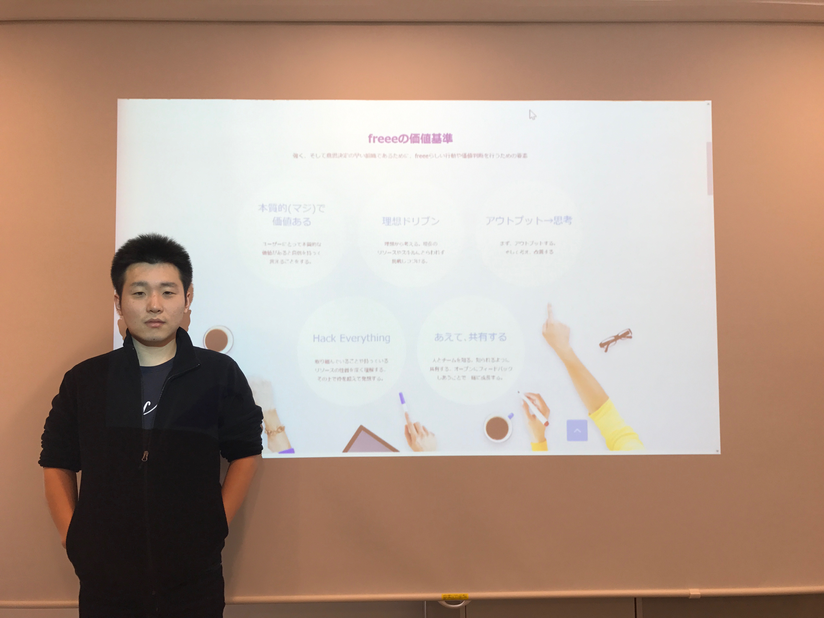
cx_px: 412
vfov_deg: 49.7
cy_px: 309
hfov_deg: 63.4
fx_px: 667
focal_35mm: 28
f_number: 1.8
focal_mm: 3.99
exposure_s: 1/120
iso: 25
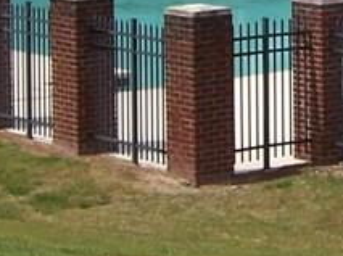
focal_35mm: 236
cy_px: -164
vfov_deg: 6.2
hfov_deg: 8.4
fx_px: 2335
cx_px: 303
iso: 80
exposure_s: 1/1000
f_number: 4
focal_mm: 8.2
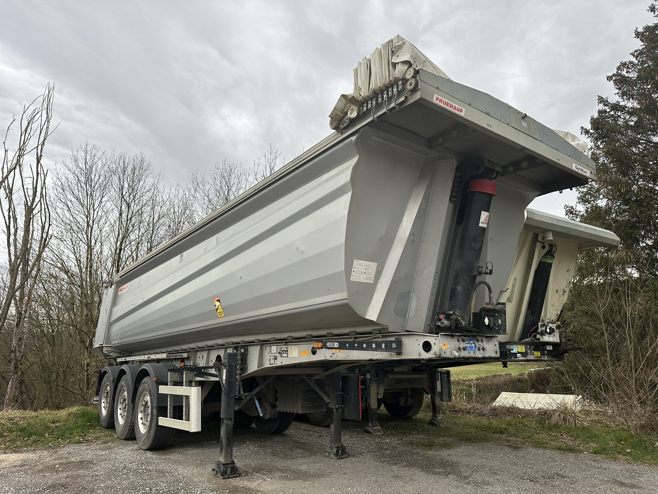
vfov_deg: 56.8
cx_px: 329
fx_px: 456
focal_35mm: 24
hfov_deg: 71.6
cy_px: 247
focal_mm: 6.86
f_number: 1.78
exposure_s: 1/250
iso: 80
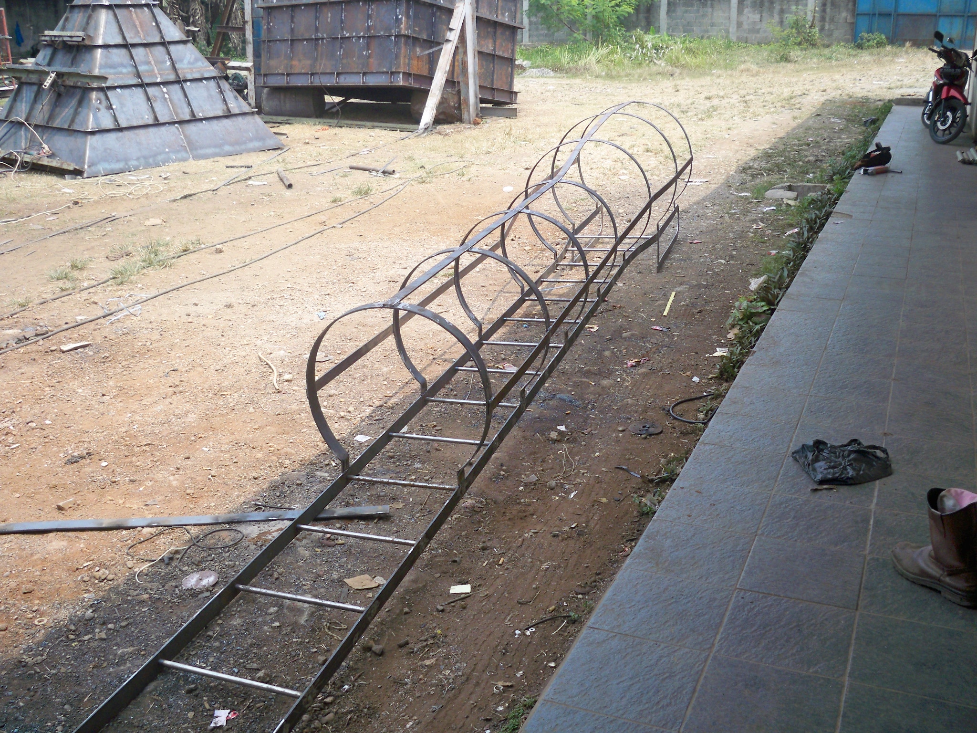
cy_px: 366
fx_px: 988
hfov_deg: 52.6
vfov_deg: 40.7
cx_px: 488
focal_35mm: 35
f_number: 3.1
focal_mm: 6.3
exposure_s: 1/640
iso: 100
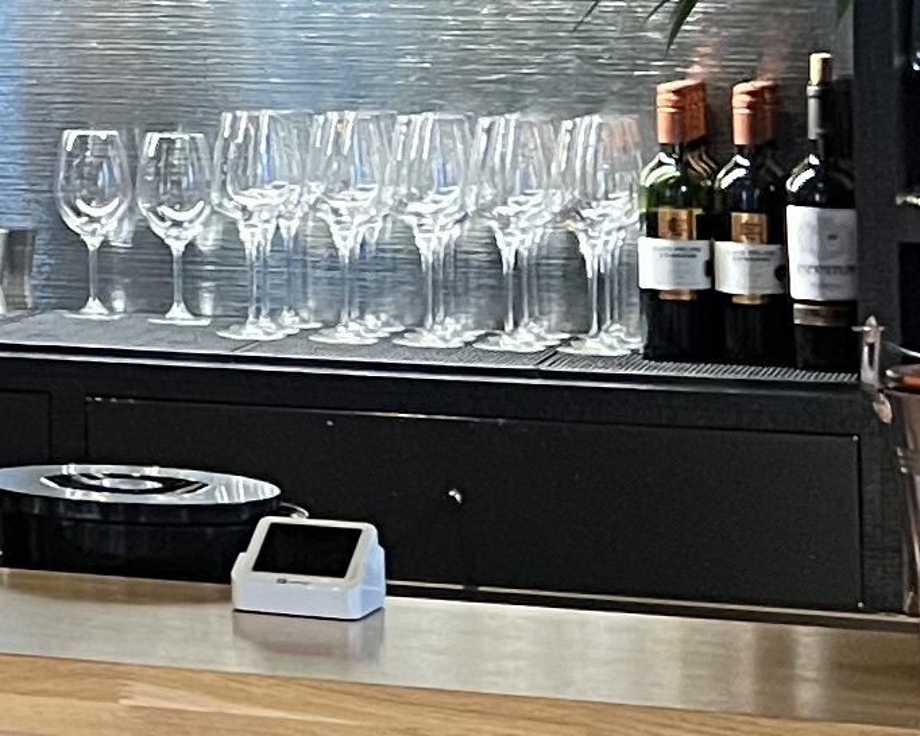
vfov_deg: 10.1
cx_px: -919
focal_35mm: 150
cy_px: -256
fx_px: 4085
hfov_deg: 11.6
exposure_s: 1/50
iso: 500
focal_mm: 5.7
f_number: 1.5
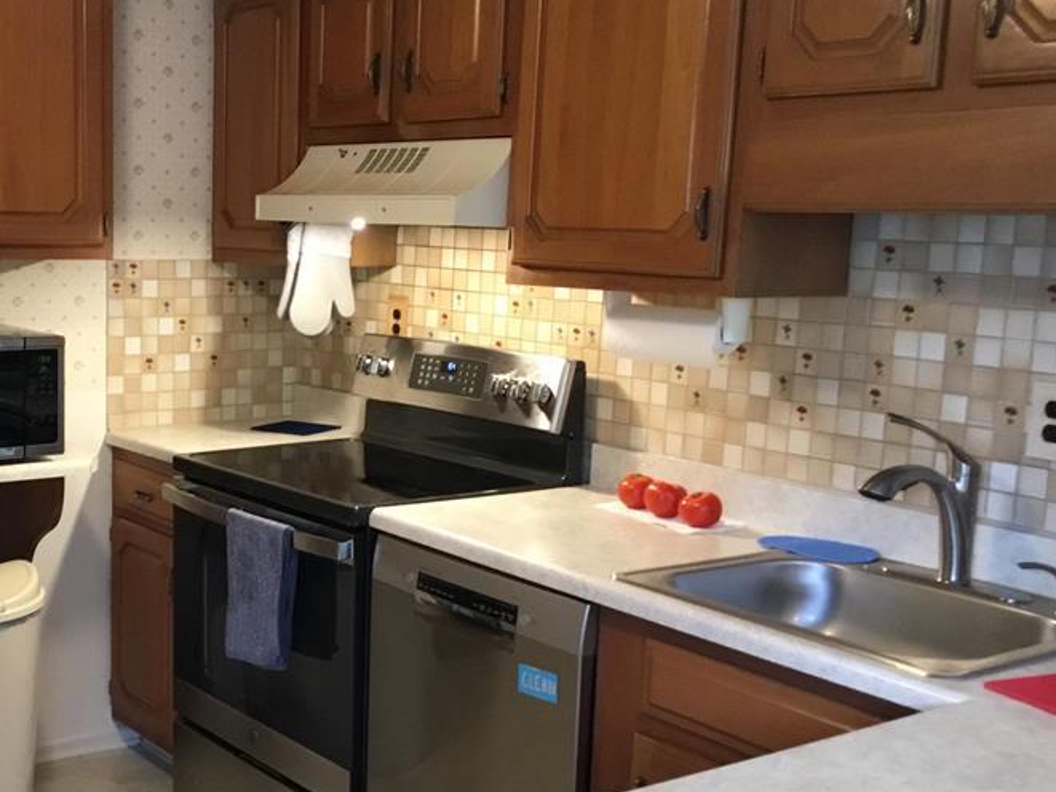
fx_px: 1465
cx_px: 281
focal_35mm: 48
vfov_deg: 30.3
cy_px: 439
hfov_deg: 38.7
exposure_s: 1/30
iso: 160
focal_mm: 3.3
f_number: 2.4
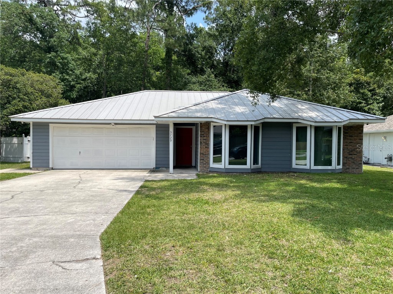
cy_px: 147
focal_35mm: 26
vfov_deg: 53.1
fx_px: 295
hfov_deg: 67.3
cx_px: 196
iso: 32
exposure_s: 1/3559
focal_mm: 5.1
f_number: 1.6
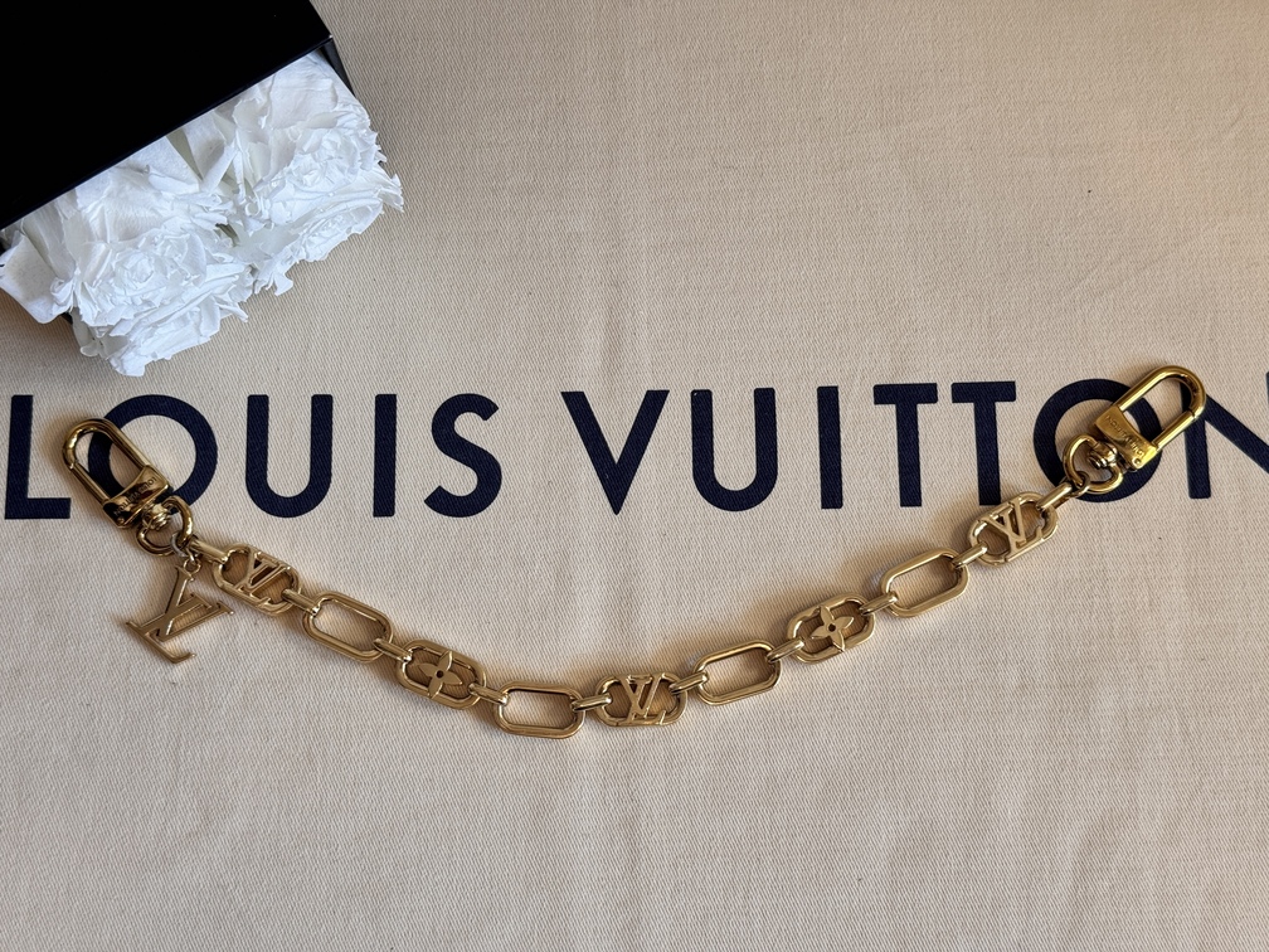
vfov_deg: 30.3
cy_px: 476
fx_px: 1760
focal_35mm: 48
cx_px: 634
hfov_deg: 39.7
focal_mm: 6.76
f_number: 1.78
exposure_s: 1/100
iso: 80
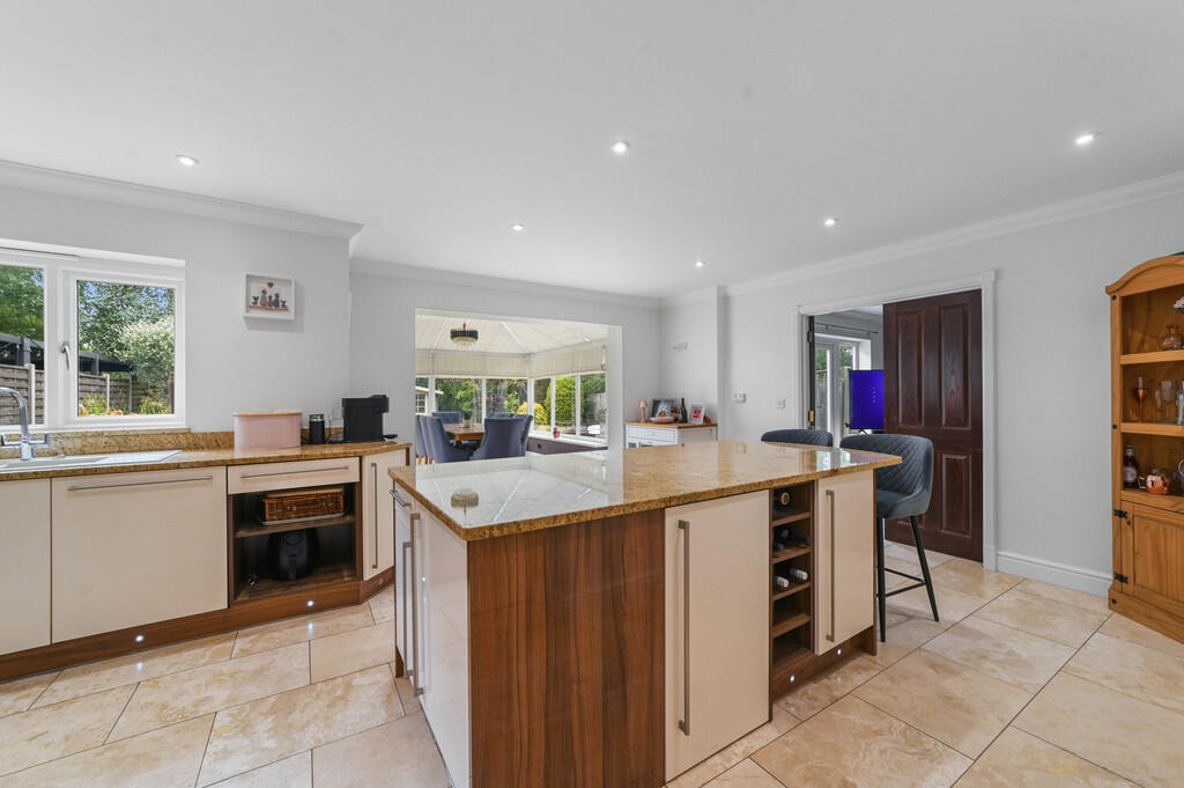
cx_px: 592
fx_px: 460
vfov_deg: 81.1
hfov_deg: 104.3
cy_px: 394
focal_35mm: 14
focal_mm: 14
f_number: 8
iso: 400
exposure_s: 1/6
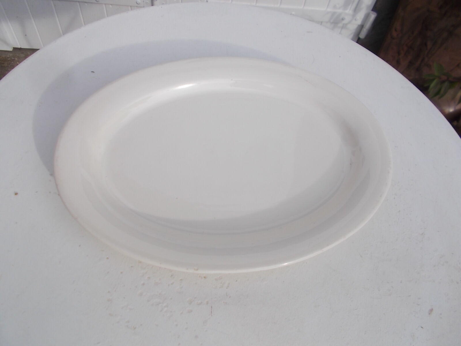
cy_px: 173
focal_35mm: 26
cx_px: 230
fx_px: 346
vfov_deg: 53.1
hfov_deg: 67.3
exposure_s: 1/125
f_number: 8
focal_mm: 4.6
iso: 80
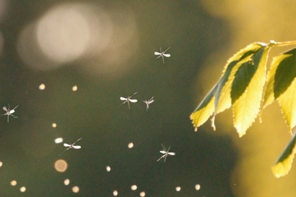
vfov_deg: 0.8
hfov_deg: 1.2
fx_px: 13783
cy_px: 116
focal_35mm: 1677
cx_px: 53
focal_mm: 460
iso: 3200
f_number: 6
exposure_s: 1/2000
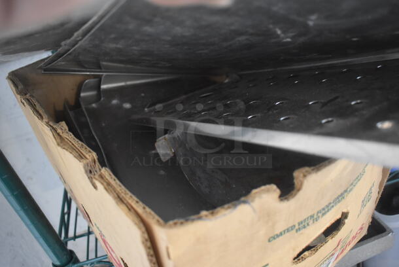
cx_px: 200
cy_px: 134
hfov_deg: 61.9
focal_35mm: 30
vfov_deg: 43.7
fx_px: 333
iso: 3200
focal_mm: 20
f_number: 3.8
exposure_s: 1/25
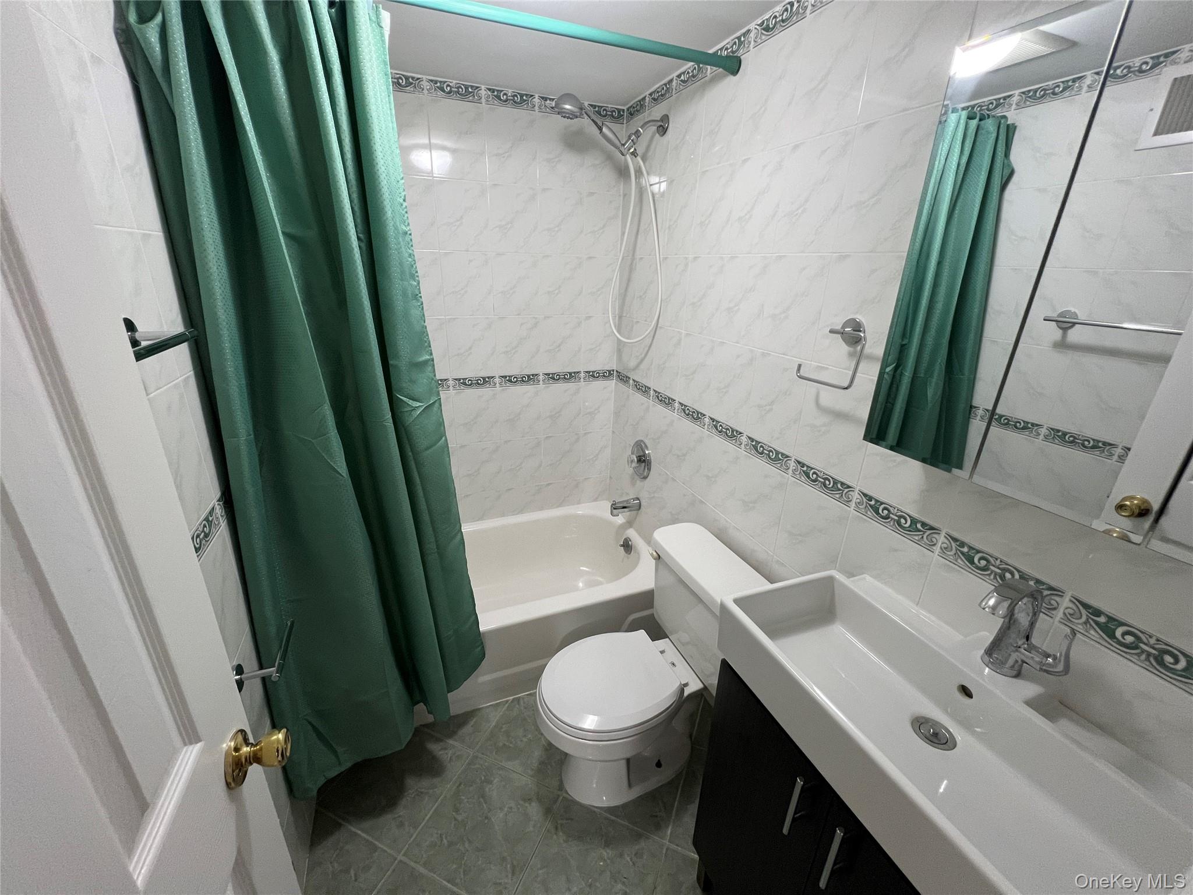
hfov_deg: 106.2
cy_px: 448
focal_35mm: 13
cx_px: 596
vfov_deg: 89.9
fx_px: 448
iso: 250
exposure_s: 1/60
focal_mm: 1.57
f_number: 1.8
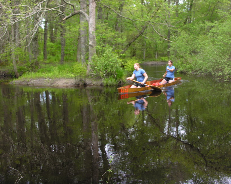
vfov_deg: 40.1
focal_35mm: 37
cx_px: 116
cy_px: 93
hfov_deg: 49.1
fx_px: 253
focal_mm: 8.9
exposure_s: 1/125
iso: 50
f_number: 2.8
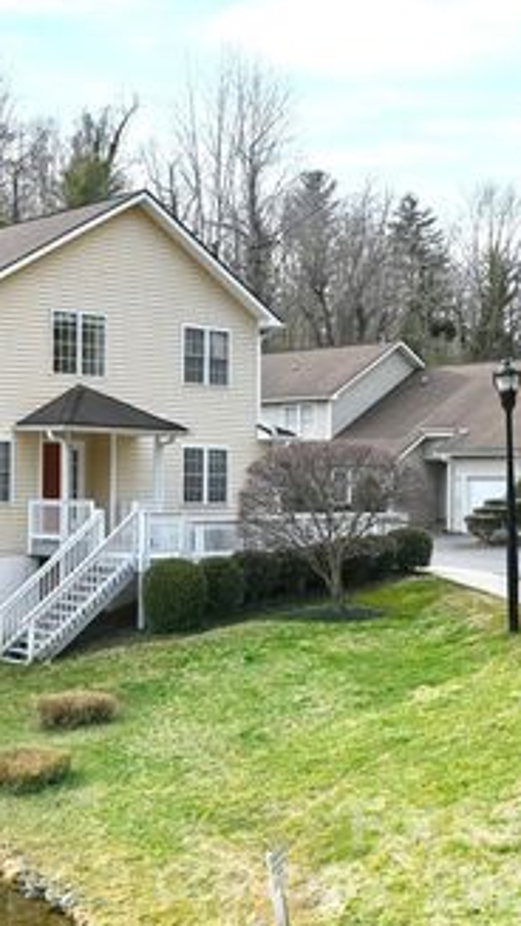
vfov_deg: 42.9
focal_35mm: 48
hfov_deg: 22.6
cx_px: -136
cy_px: 463
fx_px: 1179
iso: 100
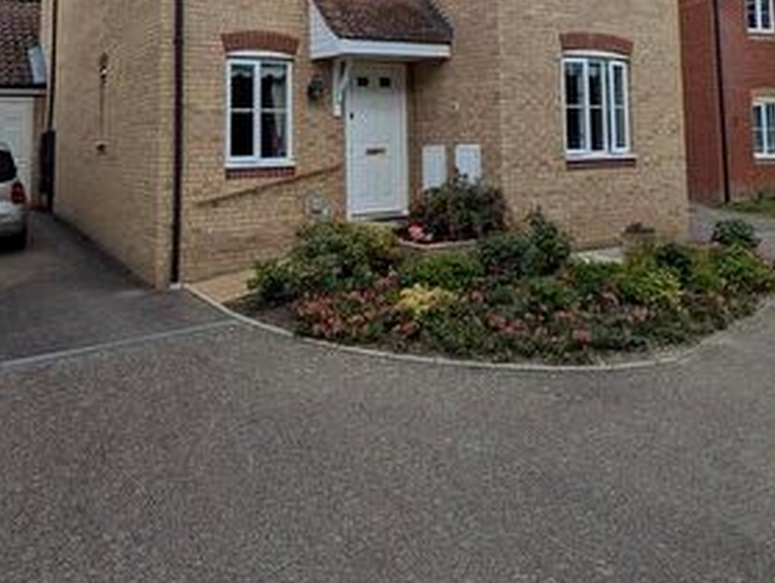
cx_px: 401
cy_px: 62
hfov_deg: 59.9
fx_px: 673
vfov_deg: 43.1
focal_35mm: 30
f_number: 1.7
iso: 56
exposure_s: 1/1828
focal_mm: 2.02
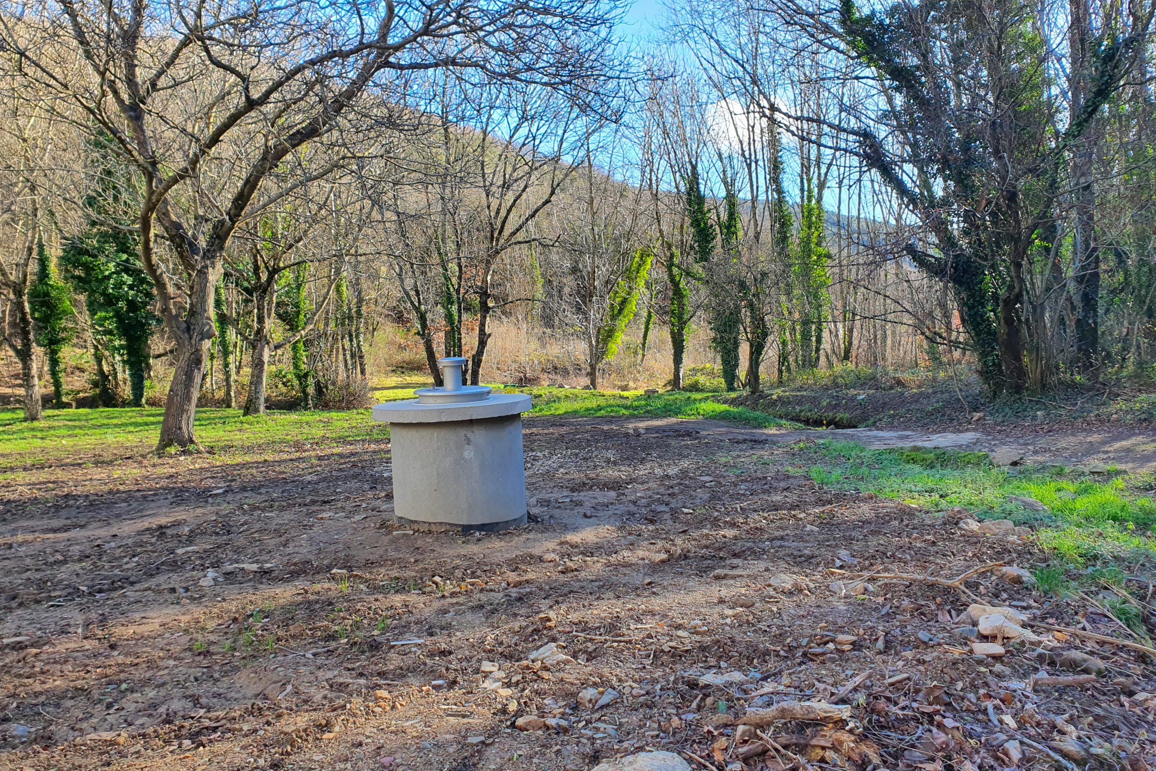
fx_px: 899
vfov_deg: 46.4
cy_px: 387
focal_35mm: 28
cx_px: 563
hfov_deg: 65.5
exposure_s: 1/276
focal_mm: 4.32
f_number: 2.4
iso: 50
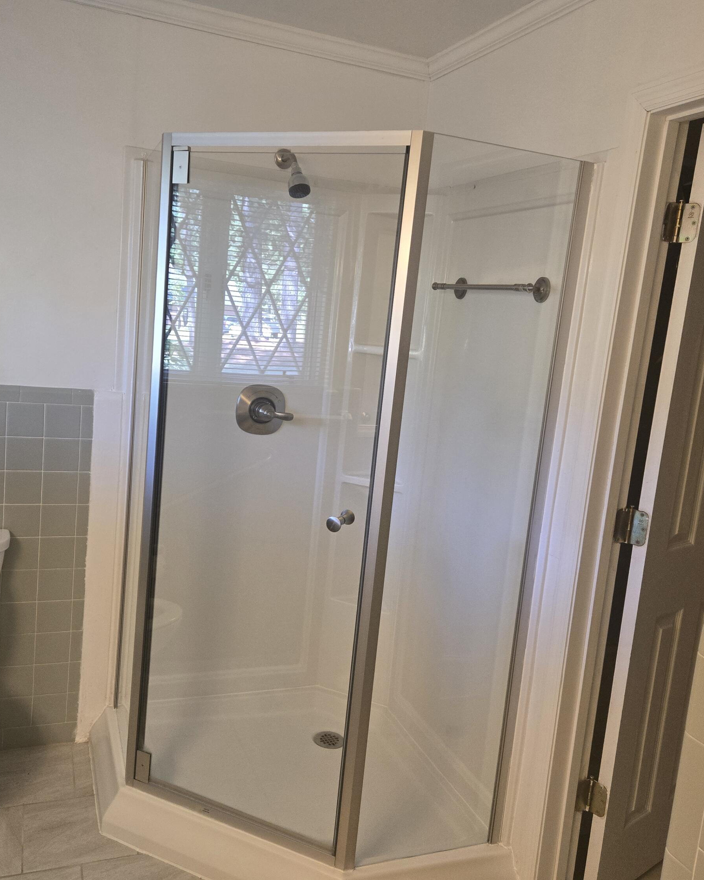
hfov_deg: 48.4
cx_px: 307
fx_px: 781
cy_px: 439
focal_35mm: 30
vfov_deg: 58.8
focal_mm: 5.4
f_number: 1.8
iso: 250
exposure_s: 1/120
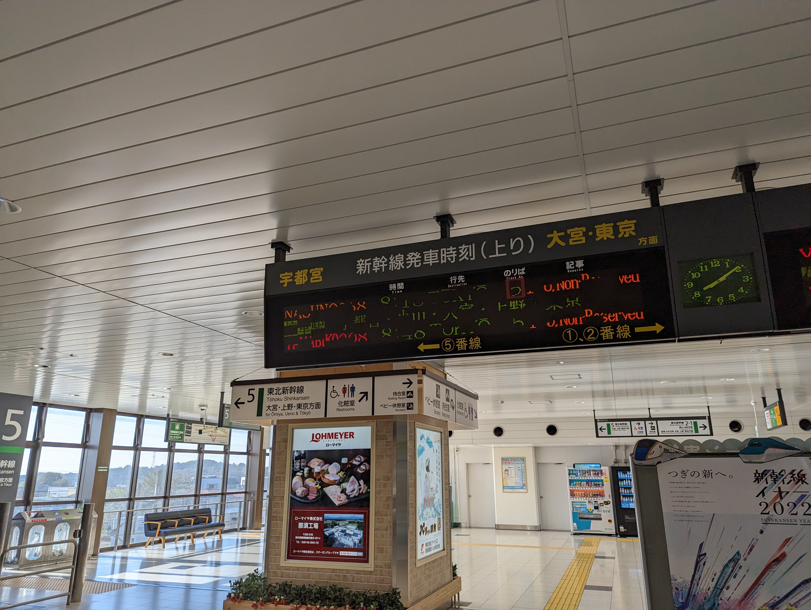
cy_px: 305
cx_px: 406
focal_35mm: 24
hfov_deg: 71.5
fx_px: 563
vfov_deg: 56.9
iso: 41
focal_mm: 6.81
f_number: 1.85
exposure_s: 1/781
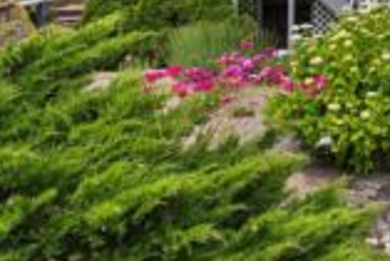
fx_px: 607
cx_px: 479
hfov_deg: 29.9
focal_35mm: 56
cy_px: -63
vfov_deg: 22.1
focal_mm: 8.38
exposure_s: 1/400
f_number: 2.8
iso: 110
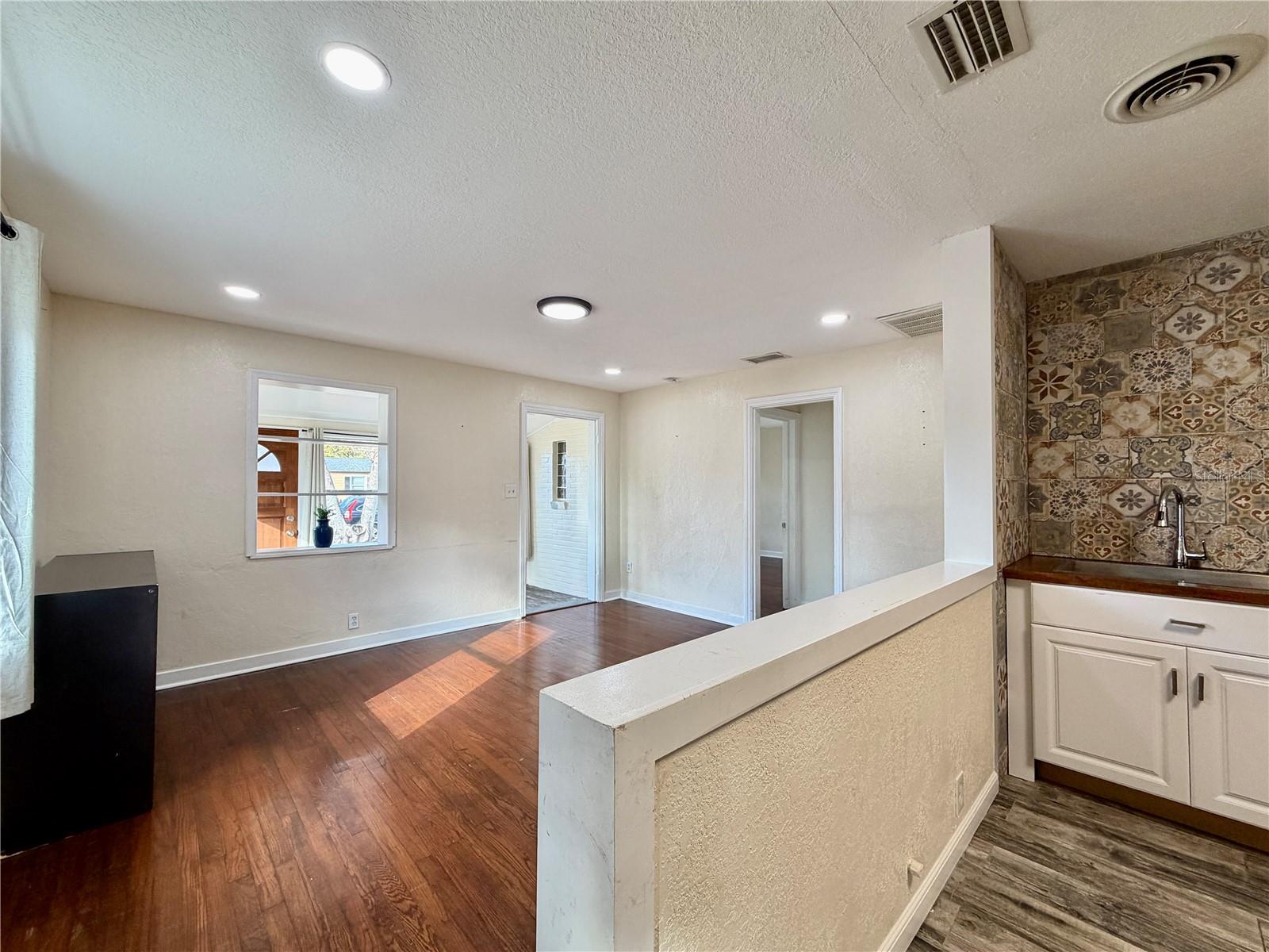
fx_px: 513
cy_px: 476
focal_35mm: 14
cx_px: 634
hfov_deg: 102.1
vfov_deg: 85.7
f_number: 2.2
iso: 160
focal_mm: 2.22
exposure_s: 1/120
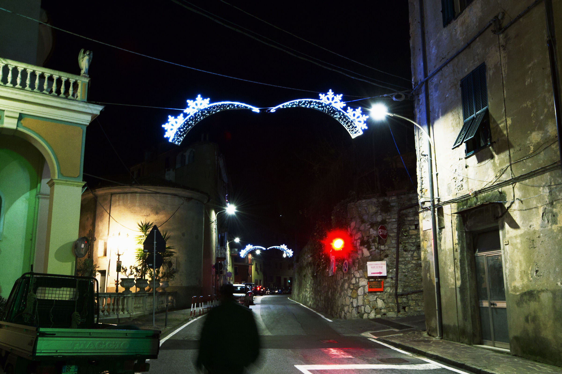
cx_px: 281
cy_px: 187
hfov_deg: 58.7
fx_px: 499
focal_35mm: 32
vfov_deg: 41.1
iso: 10000
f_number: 14
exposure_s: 1/5
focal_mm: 32
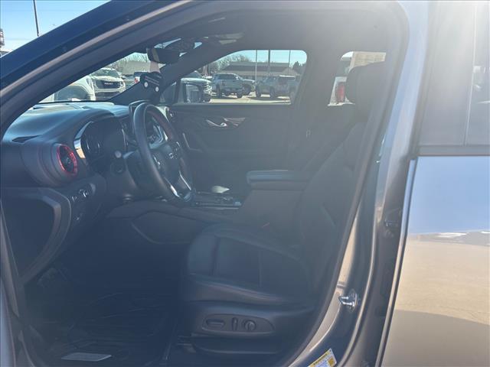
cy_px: 184
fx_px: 368
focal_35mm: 26
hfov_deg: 67.3
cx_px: 245
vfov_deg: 53.1
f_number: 1.5
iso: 50
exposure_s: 1/853
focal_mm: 5.7
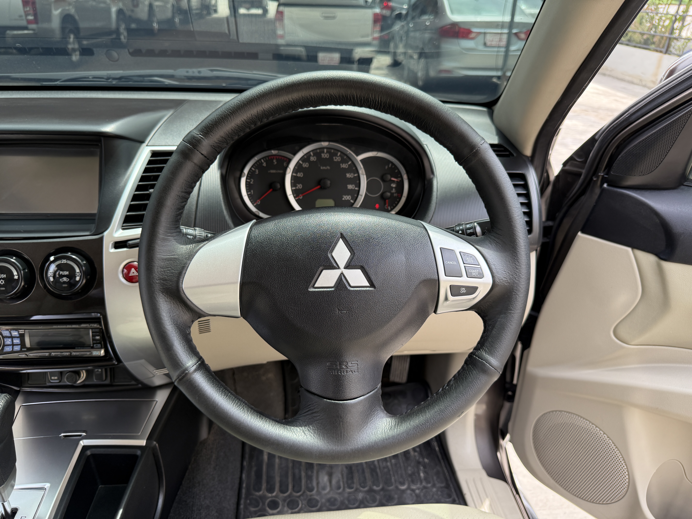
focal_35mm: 24
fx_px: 480
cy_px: 260
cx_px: 346
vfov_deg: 56.8
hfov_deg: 71.6
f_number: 1.78
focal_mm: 6.76
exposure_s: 1/269
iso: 100
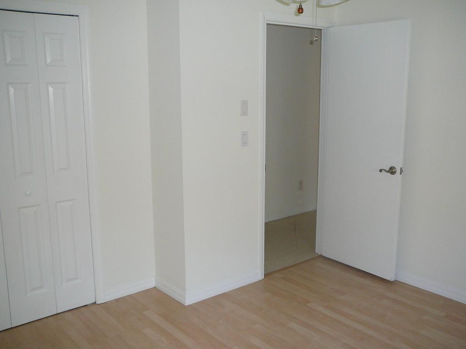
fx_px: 471
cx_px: 233
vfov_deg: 40.7
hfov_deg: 52.6
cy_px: 174
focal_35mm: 35
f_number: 2.8
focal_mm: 5.2
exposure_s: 1/30
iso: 125
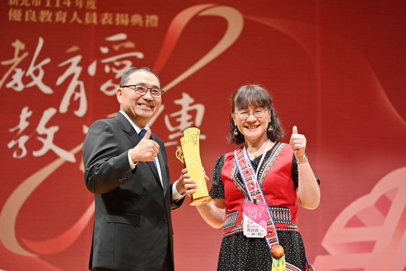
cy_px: 136
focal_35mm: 120
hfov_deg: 17.1
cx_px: 203
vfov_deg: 11.4
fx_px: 1353
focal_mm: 120
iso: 1100
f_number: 4
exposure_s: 1/125
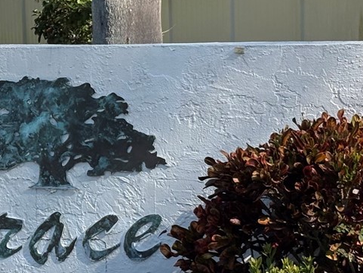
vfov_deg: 8.6
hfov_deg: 11.4
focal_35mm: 173
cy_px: 159
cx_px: 36
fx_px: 1815
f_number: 1.6
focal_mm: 5.96
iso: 32
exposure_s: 1/1848
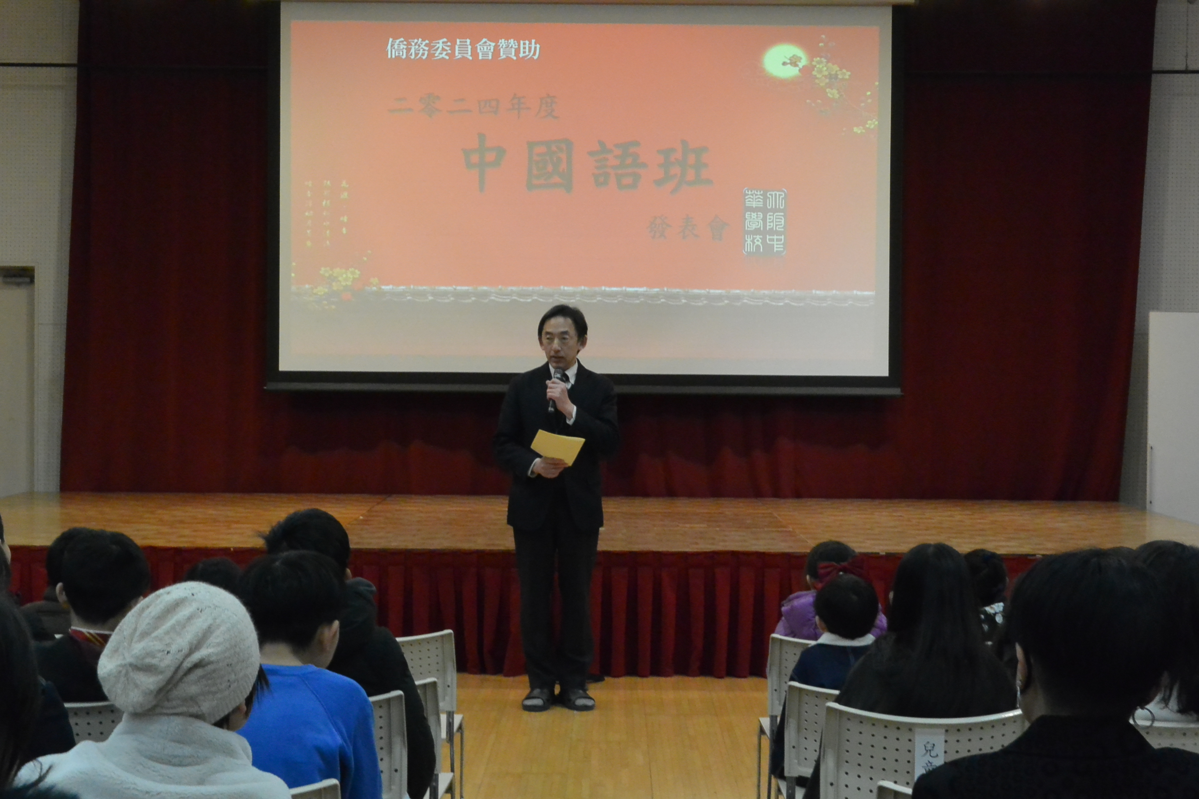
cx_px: 600
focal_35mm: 58
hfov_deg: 34.5
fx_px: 1932
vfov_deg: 23.4
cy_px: 400
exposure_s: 1/60
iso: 1800
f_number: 5
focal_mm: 21.5
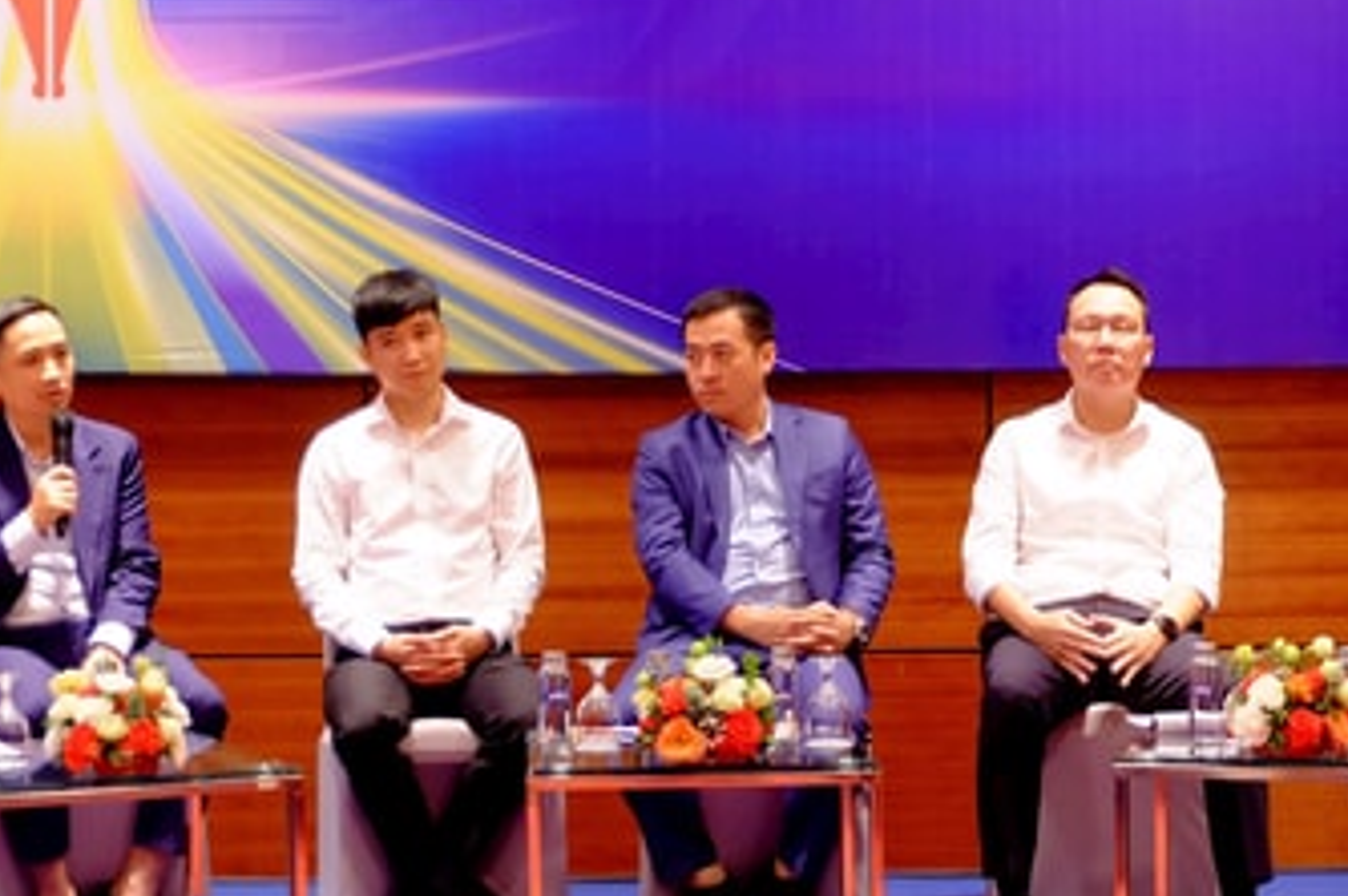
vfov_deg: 19.8
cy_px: 210
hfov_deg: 29.7
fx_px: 2544
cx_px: 638
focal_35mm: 68
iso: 1600
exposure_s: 1/26
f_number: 4.5
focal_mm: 28.2
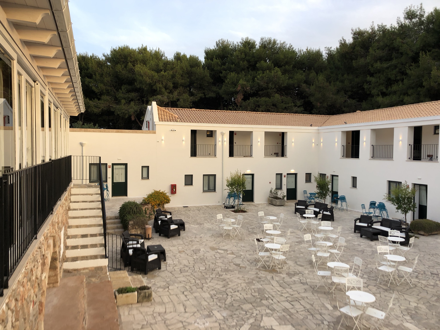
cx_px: 220
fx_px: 356
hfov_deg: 63.4
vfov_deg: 49.7
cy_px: 165
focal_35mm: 28
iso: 32
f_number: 1.8
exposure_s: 1/120
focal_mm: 4
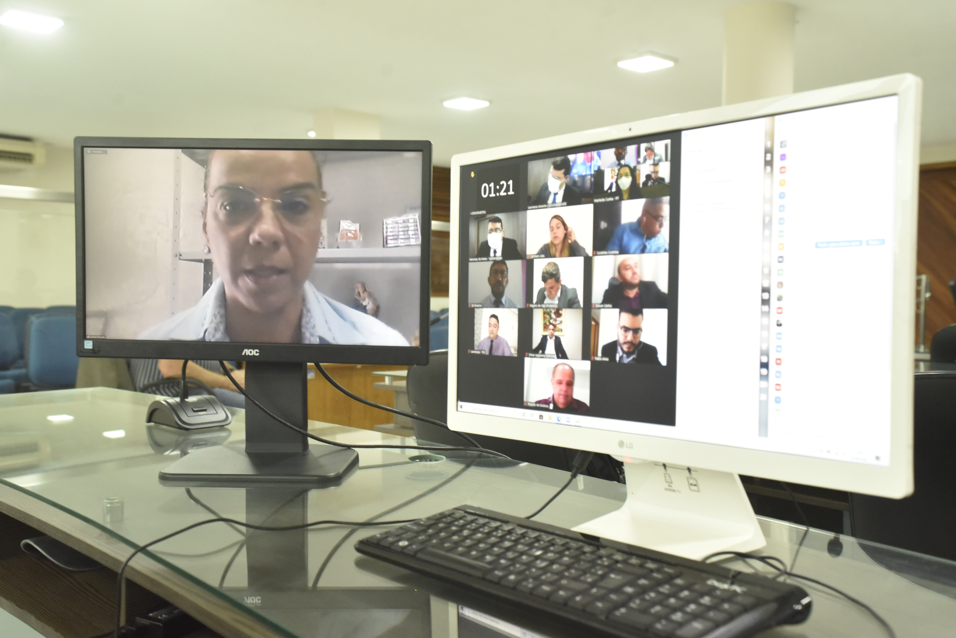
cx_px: 478
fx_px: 956
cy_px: 319
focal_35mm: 36
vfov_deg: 36.9
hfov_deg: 53.1
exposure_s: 1/160
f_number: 5.6
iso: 6400
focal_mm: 36
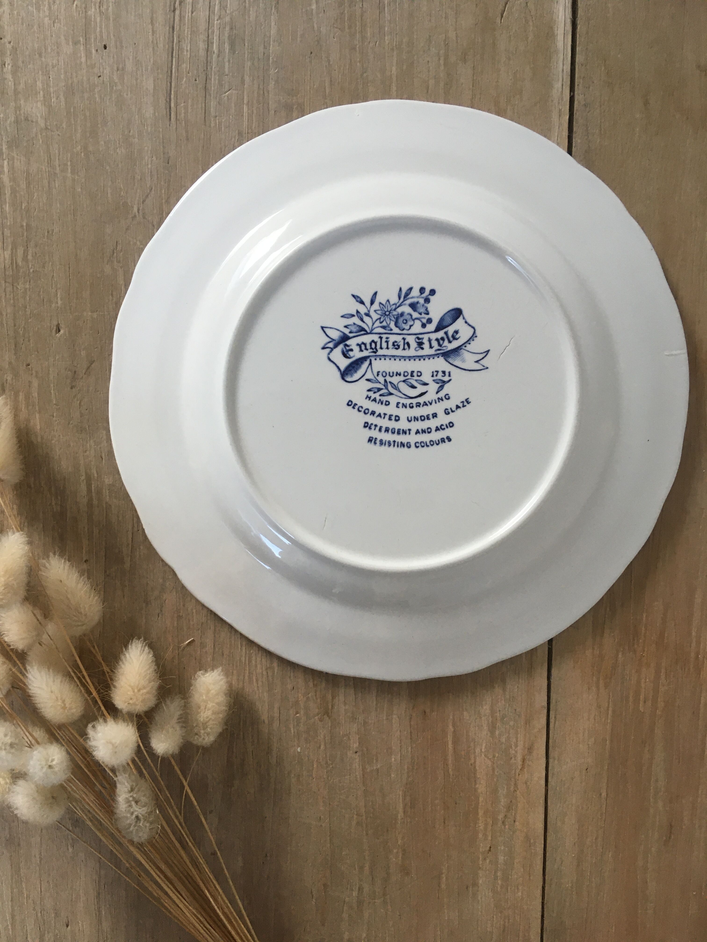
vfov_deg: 61.7
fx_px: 790
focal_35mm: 29
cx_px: 354
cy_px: 471
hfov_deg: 48.2
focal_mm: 4.15
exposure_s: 1/33
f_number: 2.2
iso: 80
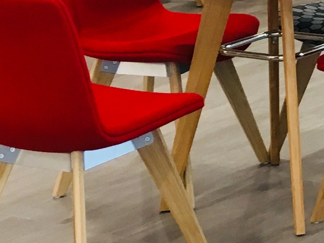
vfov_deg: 9.7
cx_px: 603
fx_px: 1386
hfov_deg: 12.1
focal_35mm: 148
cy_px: -127
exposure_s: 1/33
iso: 100
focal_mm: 4.15
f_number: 2.2
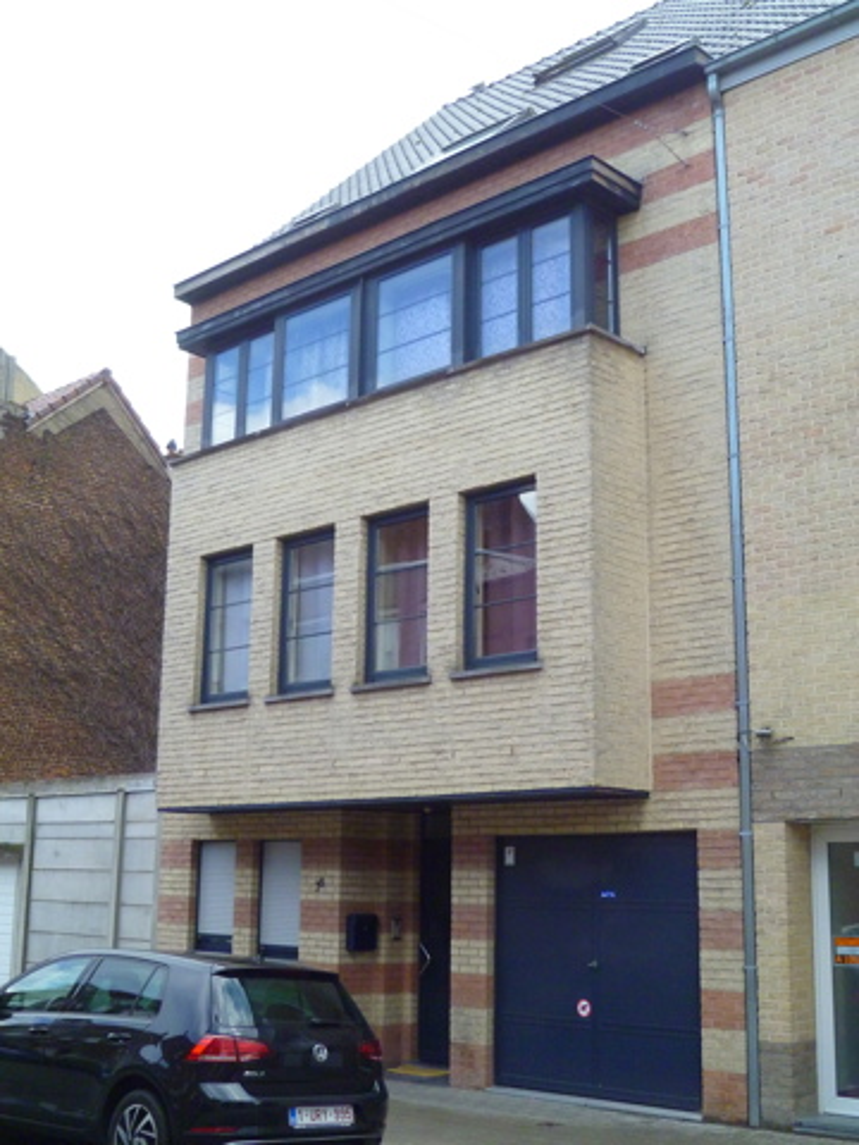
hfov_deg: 34.3
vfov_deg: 44.8
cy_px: 572
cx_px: 430
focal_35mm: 42
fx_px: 1390
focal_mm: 7.5
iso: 400
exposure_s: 1/800
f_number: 3.3
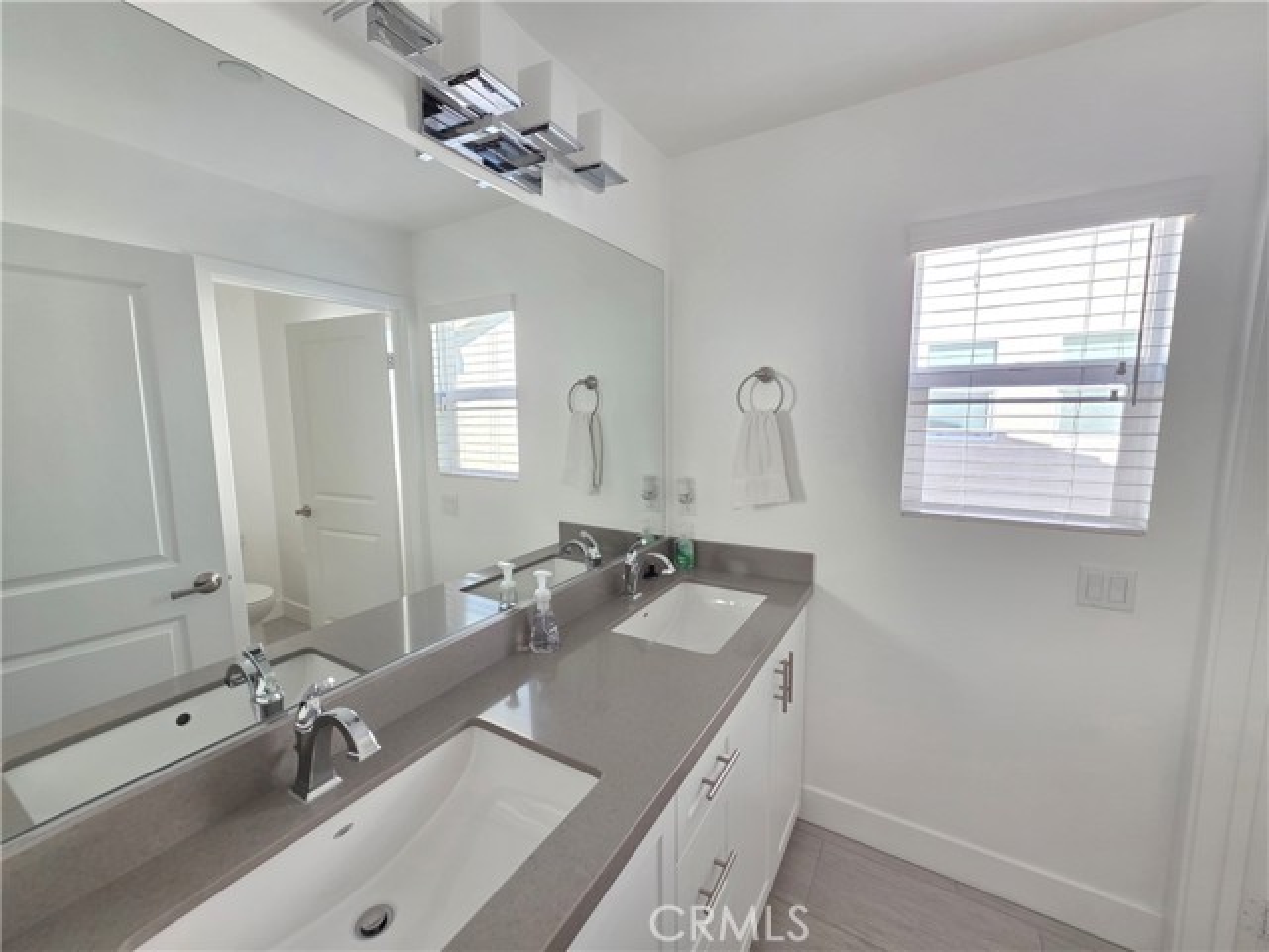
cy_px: 476
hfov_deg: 106.2
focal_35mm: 13
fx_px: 477
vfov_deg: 89.9
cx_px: 634
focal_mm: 2.2
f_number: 1.9
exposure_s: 1/60
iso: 160
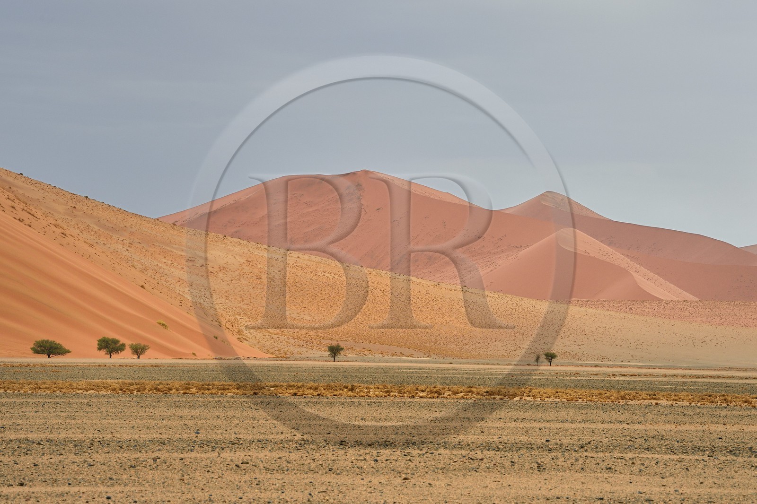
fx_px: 4204
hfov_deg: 10.3
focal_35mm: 200
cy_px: 252
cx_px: 378
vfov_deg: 6.9
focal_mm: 200
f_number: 9
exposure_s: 1/160
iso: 400
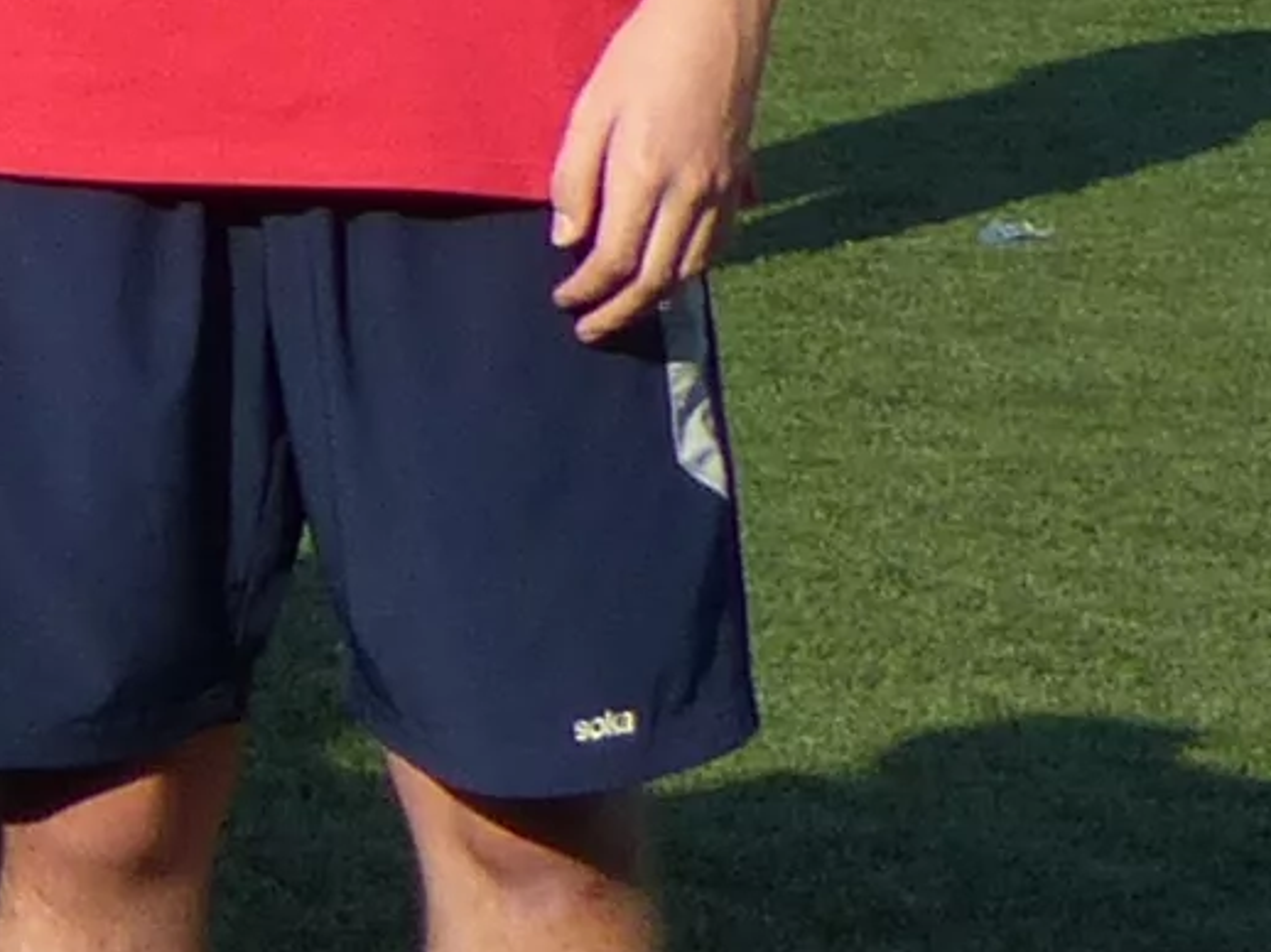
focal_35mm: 255
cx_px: -2684
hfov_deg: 6.9
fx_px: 9359
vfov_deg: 5.7
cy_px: -677
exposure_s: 1/800
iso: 100
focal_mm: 5.9
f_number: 4
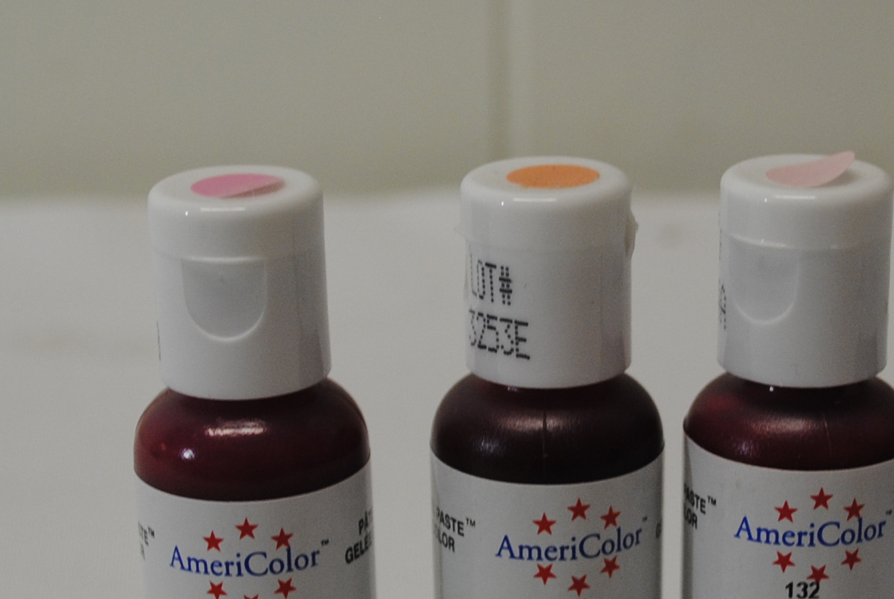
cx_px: 618
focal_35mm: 87
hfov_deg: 23.2
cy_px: 409
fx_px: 2163
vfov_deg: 15.7
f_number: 3.8
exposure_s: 1/60
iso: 200
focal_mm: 20
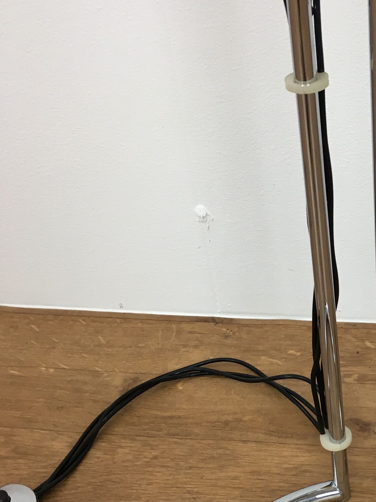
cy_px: 375
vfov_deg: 32.6
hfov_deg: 24.3
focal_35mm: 58
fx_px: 840
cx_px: 360
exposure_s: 1/33
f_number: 2.2
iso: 40
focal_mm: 4.15
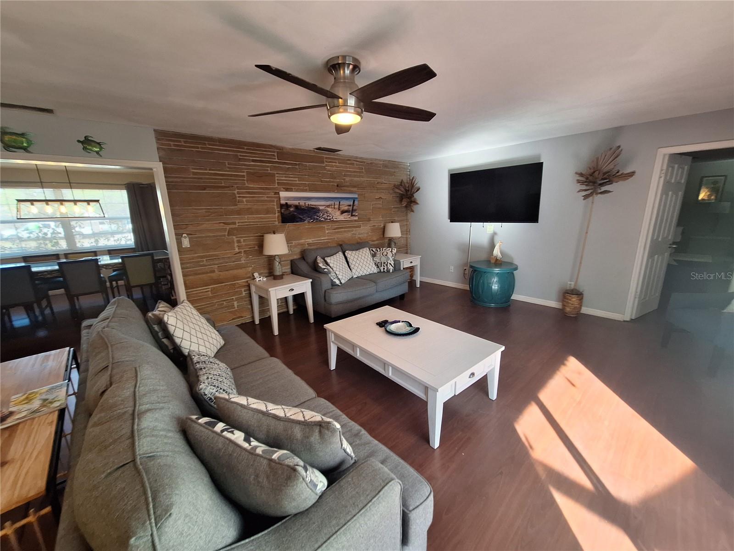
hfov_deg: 106.2
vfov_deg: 89.9
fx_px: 276
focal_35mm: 13
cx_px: 367
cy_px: 276
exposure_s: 1/40
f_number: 2.2
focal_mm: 1.74
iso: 64
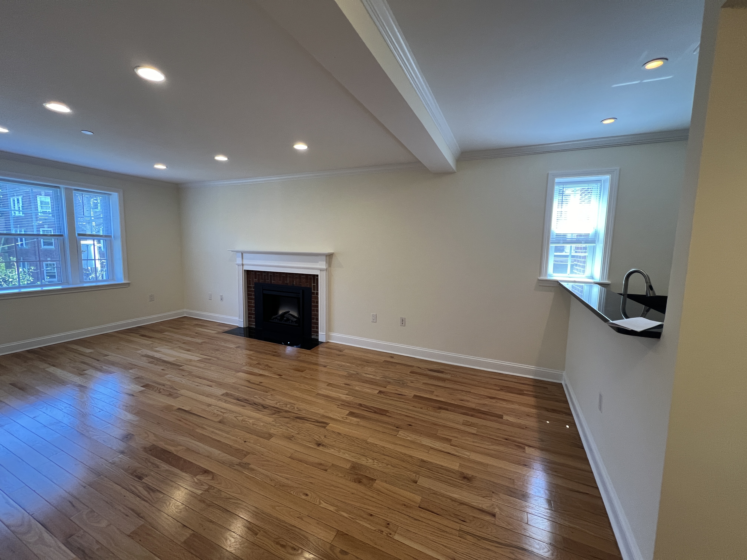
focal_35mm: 13
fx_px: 281
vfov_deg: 89.9
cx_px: 374
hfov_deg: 106.2
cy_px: 280
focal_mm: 1.57
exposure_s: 1/120
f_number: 1.8
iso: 160
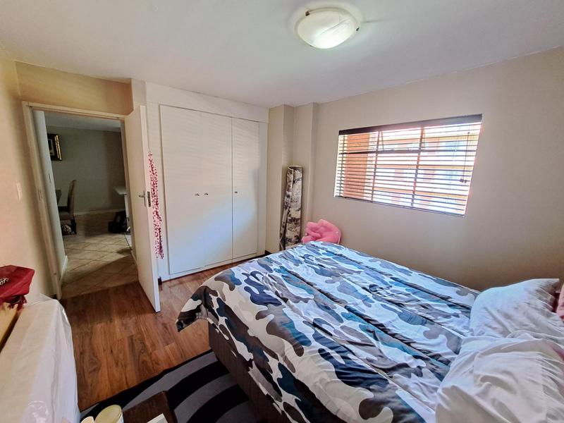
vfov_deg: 89.9
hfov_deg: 106.2
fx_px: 212
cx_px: 282
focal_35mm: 13
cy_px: 212
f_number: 2.2
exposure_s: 1/25
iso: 200
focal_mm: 1.74
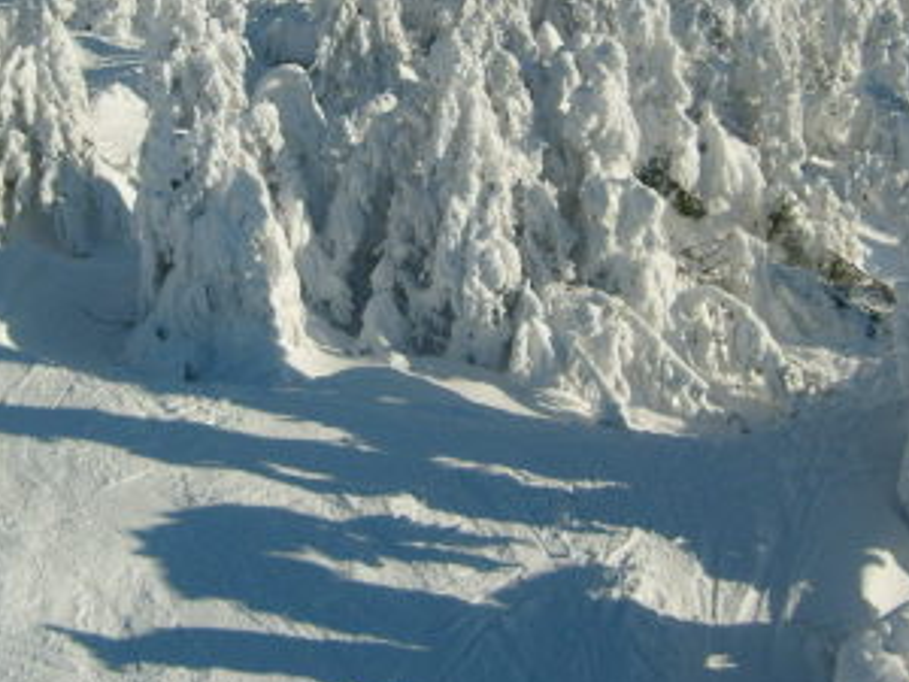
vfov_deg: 25.8
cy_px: 179
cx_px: 412
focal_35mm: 56
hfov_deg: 34.3
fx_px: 1471
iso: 80
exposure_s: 1/500
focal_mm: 5.8
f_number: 7.1
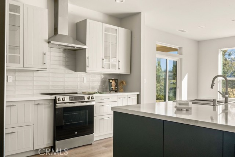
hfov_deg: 60.2
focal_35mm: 31
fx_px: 203
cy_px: 78
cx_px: 118
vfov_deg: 42.4
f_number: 22
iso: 1600
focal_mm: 31
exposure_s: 1/6
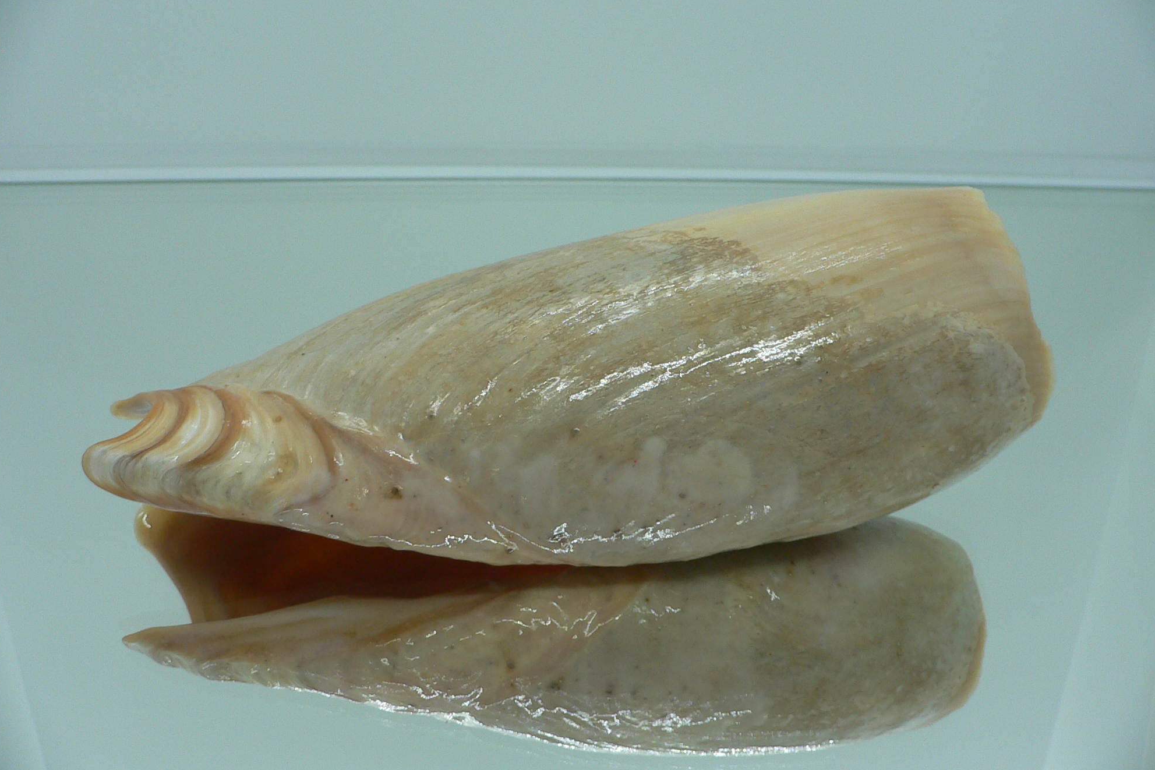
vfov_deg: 35.9
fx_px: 1187
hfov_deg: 51.9
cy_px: 375
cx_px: 570
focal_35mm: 37
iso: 80
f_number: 2.8
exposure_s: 1/60
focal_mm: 4.6
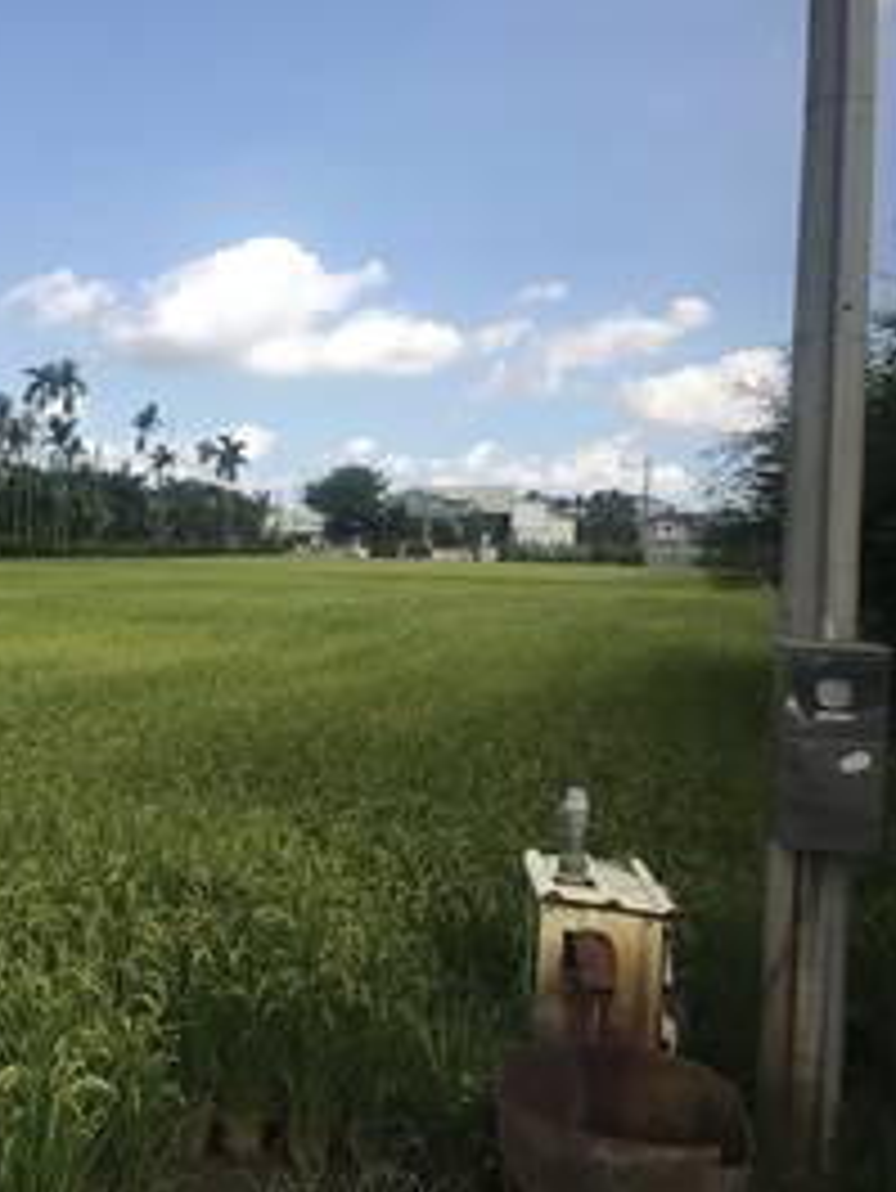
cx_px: 90
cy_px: 594
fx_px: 1310
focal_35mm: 38
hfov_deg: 35.5
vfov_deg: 49.0
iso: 20
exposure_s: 1/1497
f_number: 1.8
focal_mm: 3.99
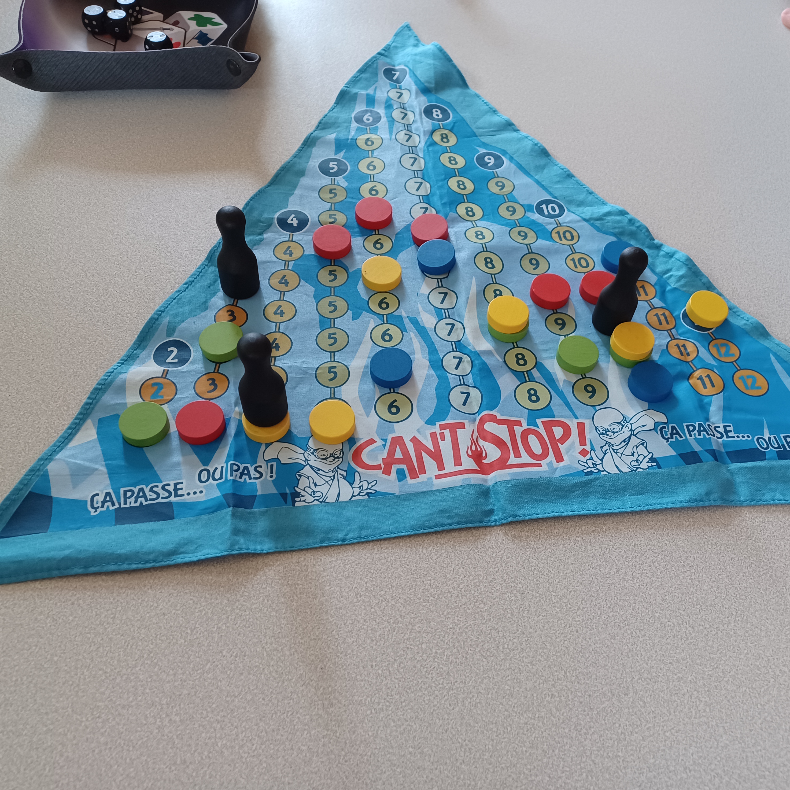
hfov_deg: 53.9
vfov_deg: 54.0
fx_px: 775
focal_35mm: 30
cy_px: 402
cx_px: 450
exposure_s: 1/33.3
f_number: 1.8
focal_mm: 4.6
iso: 320
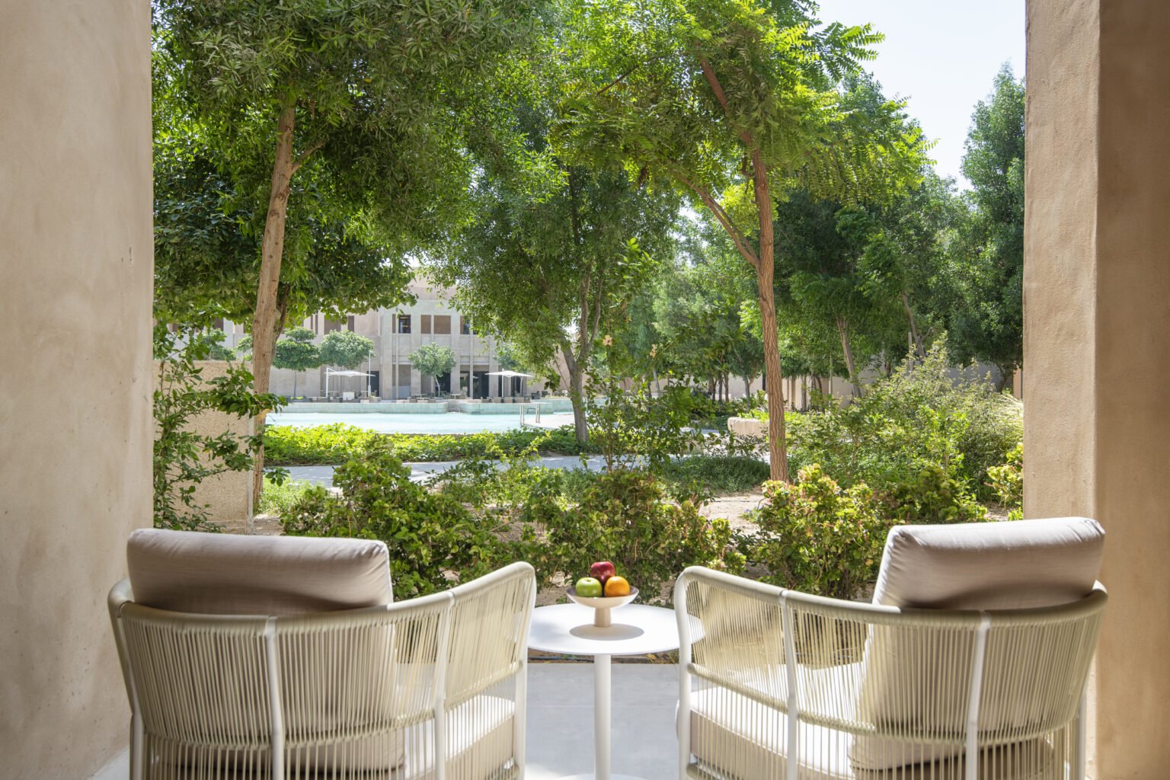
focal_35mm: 30
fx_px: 975
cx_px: 585
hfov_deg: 61.9
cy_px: 390
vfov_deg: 43.6
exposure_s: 1/50
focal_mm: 30
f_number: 8
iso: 100
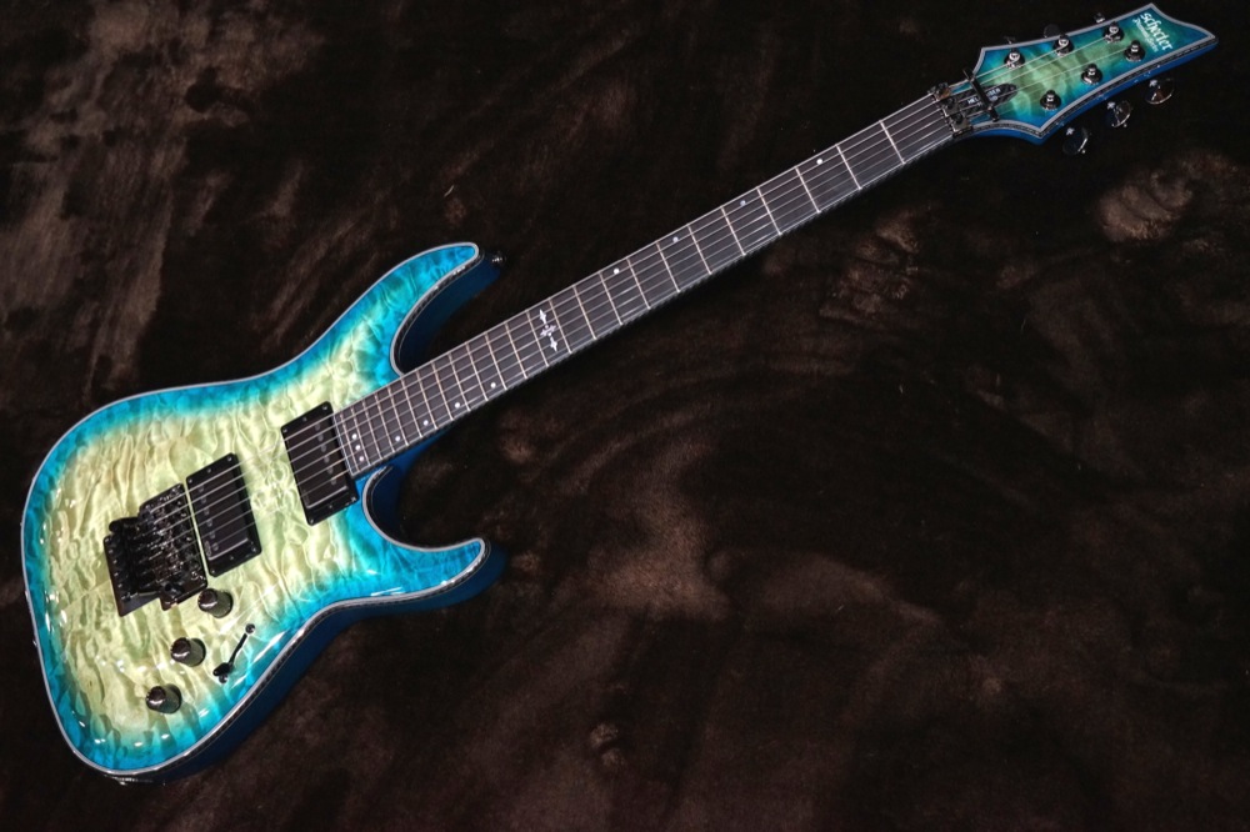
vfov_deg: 29.8
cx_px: 625
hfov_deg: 43.6
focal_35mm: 45
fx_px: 1562
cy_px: 416
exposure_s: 1/50
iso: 3200
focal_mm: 45
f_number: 7.1
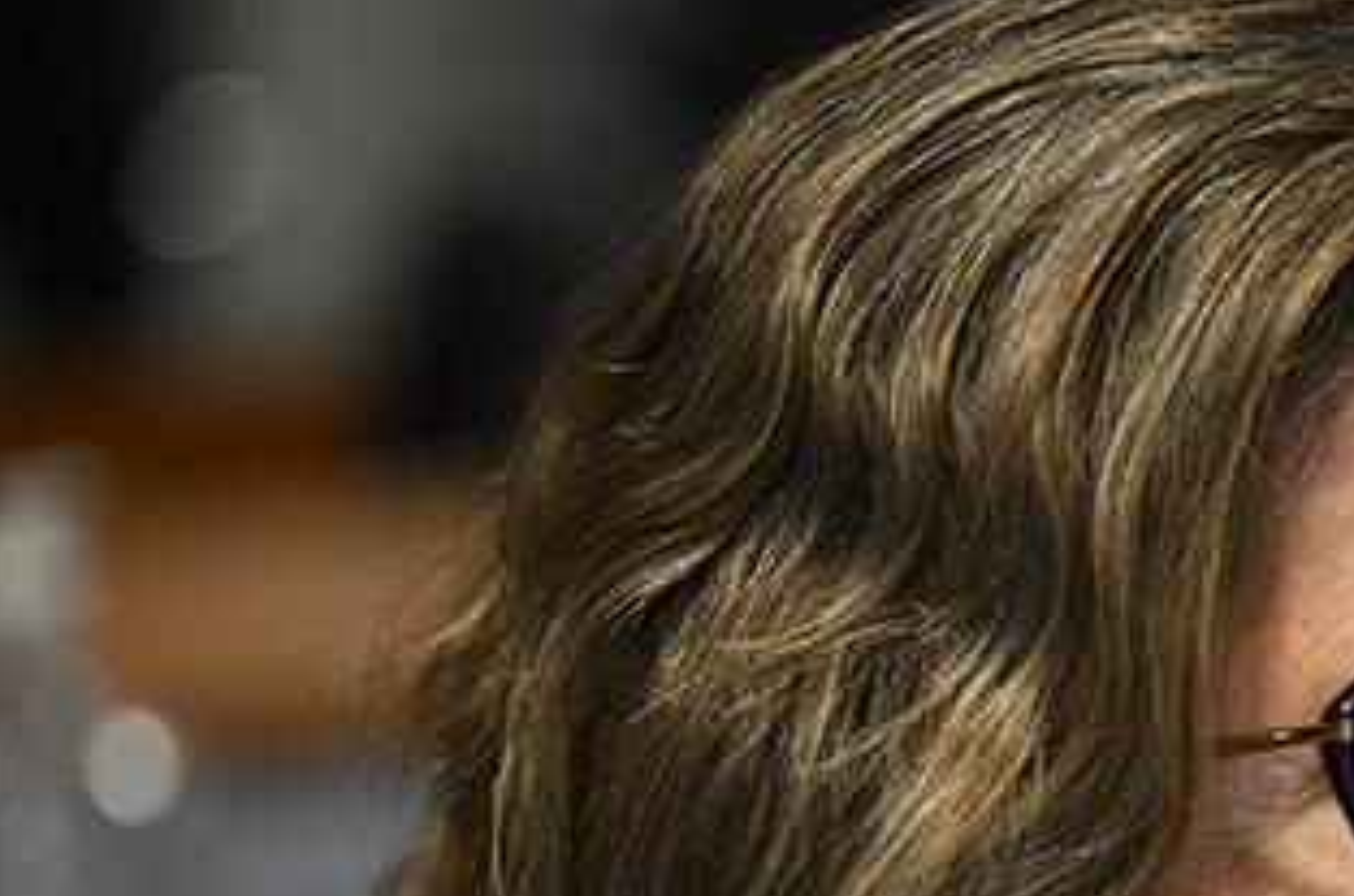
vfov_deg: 4.1
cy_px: 1056
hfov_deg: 6.2
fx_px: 12380
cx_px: 1501
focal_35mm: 330
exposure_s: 1/200
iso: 1600
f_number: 2.8
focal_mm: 120
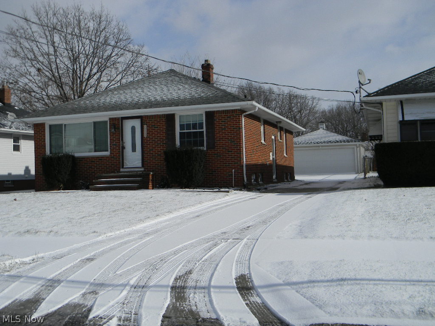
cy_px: 163
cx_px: 218
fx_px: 515
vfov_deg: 35.1
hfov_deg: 45.8
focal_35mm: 41
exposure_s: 1/500
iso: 80
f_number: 7.6
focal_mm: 7.3
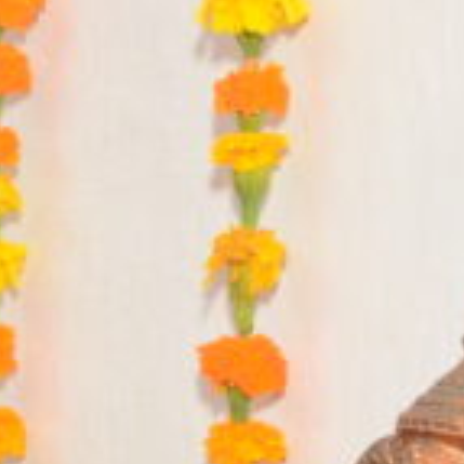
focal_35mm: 288
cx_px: -909
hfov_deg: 5.7
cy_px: 972
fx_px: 4361
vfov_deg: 5.9
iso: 800
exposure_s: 1/125
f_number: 7.1
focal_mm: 21
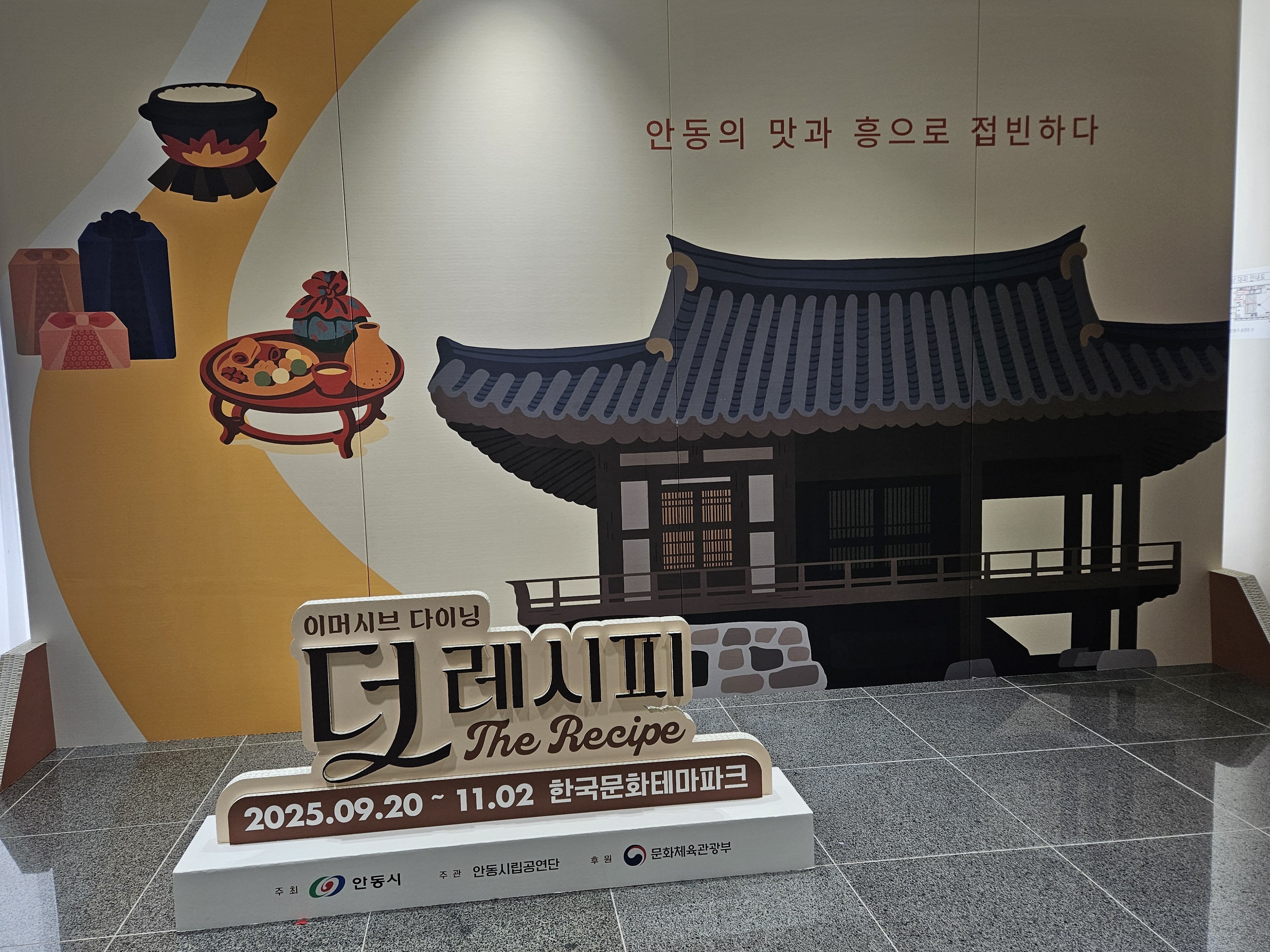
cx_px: 619
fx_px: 954
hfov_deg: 67.3
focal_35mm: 26
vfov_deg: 53.1
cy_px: 471
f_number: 1.8
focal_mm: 5.4
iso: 40
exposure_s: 1/120
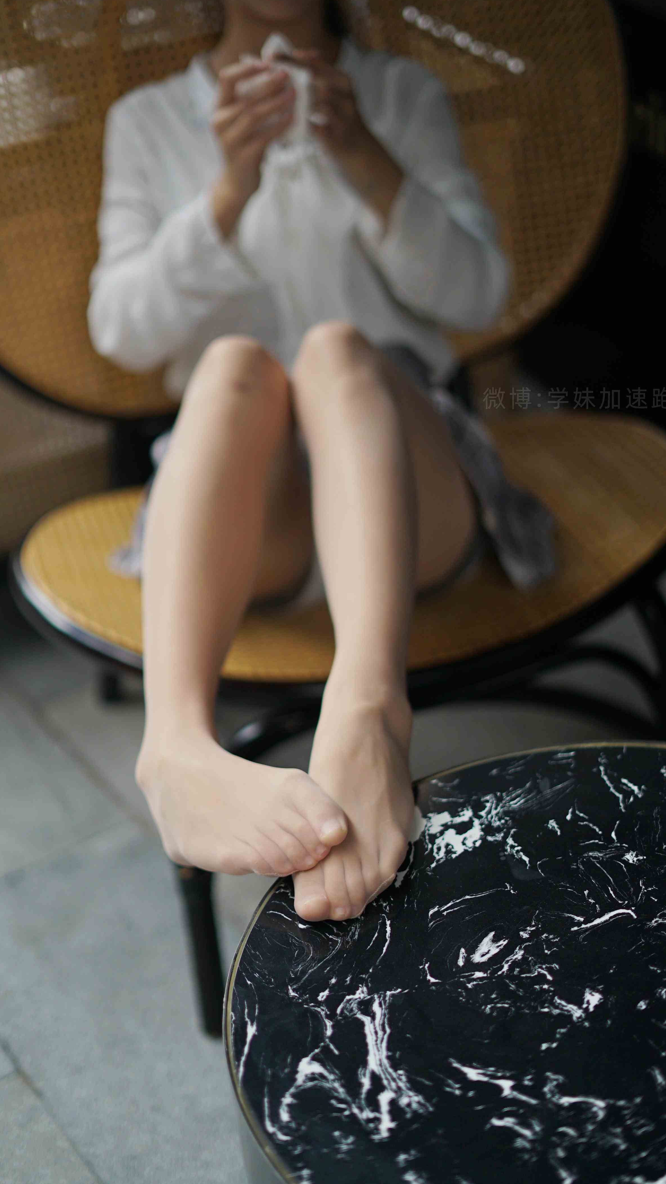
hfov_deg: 22.6
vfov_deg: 39.2
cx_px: 304
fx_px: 1664
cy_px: 591
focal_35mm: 53
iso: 250
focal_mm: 50
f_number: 1.8
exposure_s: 1/2000
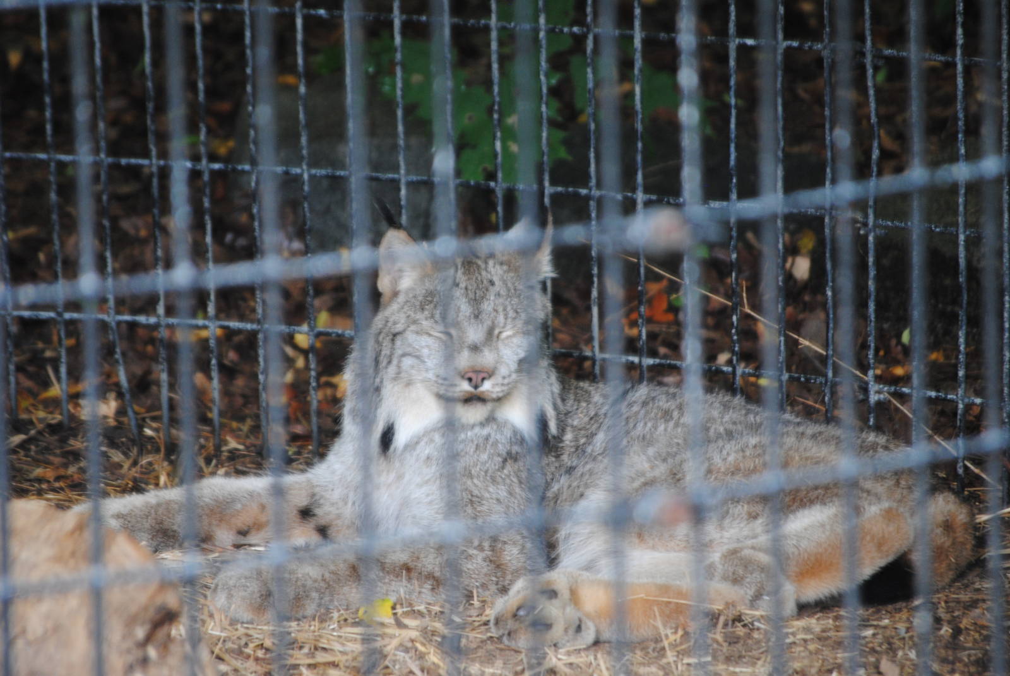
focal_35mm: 300
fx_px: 8427
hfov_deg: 6.9
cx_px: 505
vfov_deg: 4.6
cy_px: 338
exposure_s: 1/20
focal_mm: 200
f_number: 5.6
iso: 400
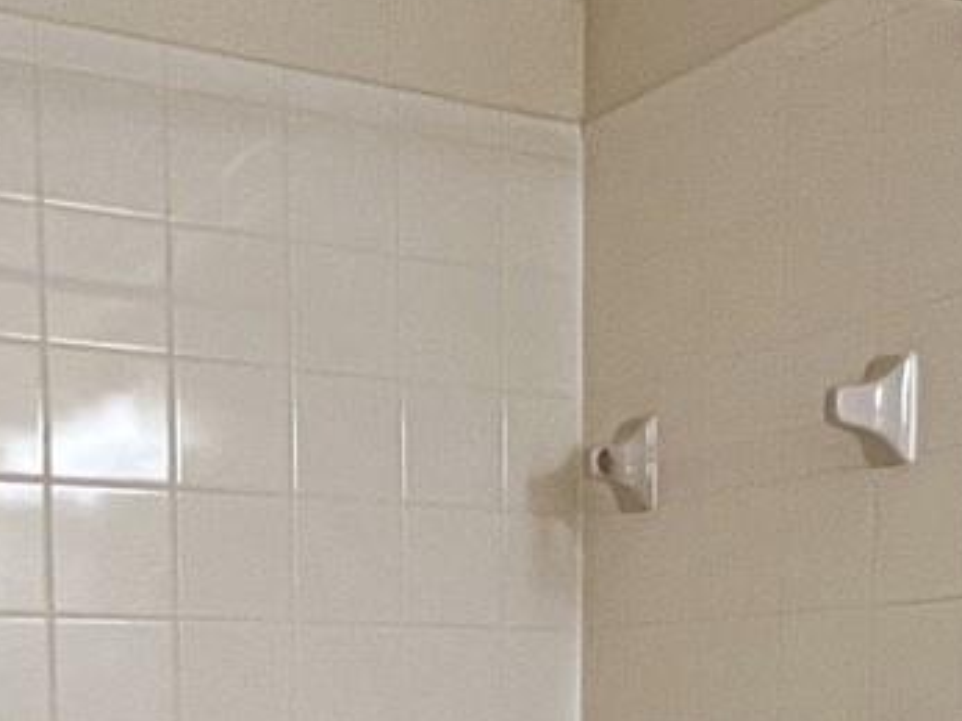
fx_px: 1667
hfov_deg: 32.2
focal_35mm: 60
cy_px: 910
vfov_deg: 22.2
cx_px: 466
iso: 160
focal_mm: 1.57
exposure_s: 1/60
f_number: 1.8
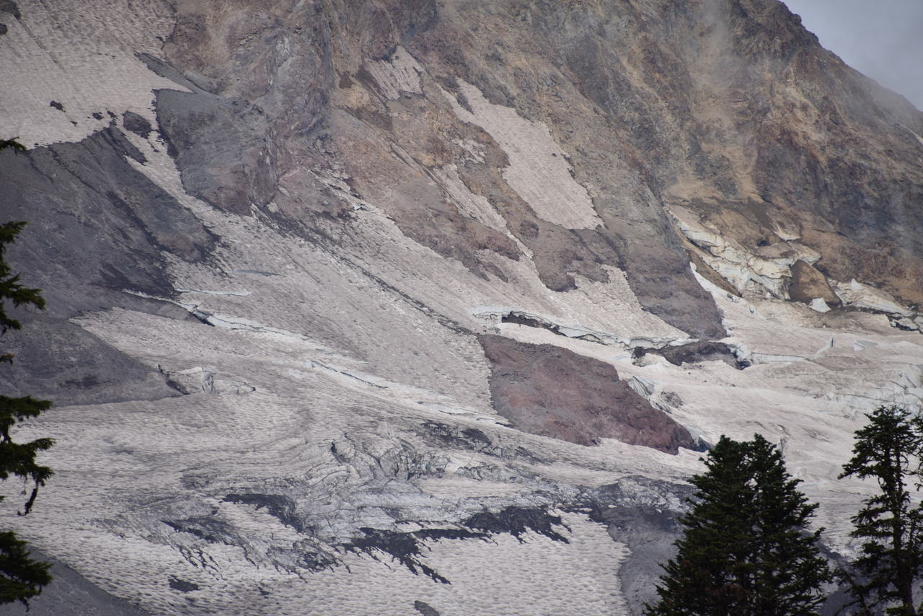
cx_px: 462
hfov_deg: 6.9
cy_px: 308
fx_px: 7693
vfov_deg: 4.6
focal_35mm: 300
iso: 100
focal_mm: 300
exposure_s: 1/640
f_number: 7.1
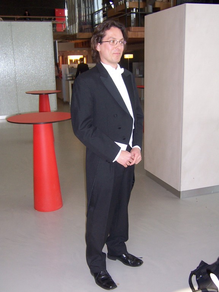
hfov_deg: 36.0
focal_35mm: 40
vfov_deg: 46.8
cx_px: 110
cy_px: 146
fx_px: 337
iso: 140
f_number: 3.4
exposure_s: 1/60
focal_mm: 6.7
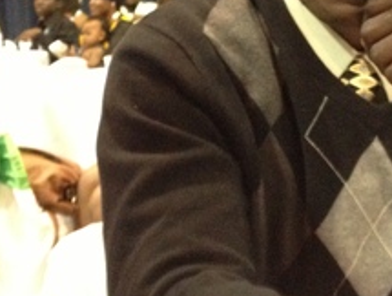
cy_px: 2
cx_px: 184
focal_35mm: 104
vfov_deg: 14.1
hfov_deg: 18.9
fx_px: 1180
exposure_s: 1/15
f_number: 2.4
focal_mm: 4.28
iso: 400
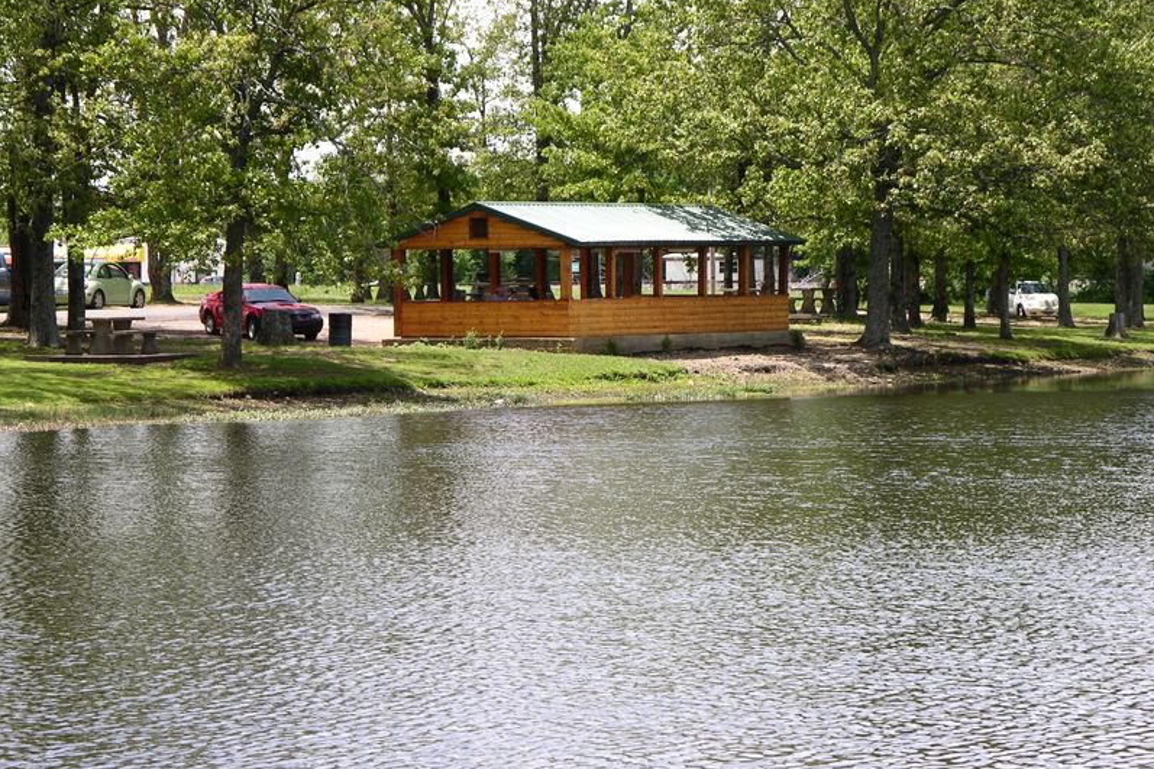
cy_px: 414
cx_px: 578
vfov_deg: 8.2
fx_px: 5352
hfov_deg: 12.3
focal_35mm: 167
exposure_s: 1/152
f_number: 5.6
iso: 50
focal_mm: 41.1
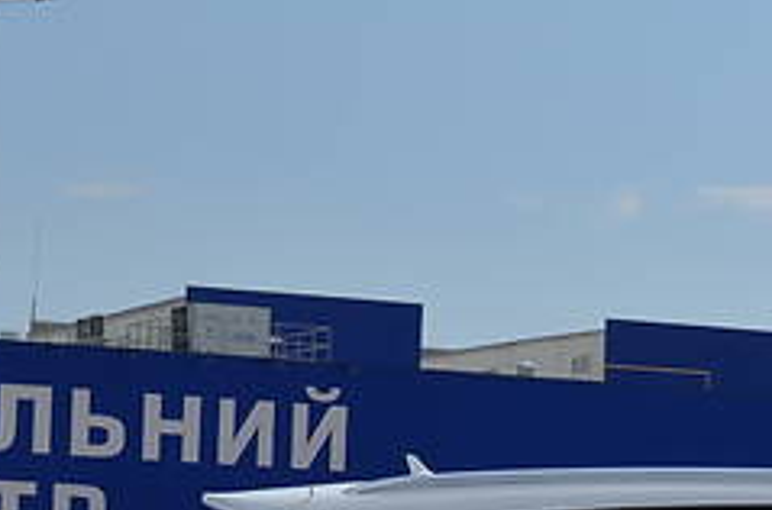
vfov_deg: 7.7
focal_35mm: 176
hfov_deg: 11.3
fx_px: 3757
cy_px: 723
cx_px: 1137
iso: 100
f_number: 9
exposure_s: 1/320
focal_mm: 35
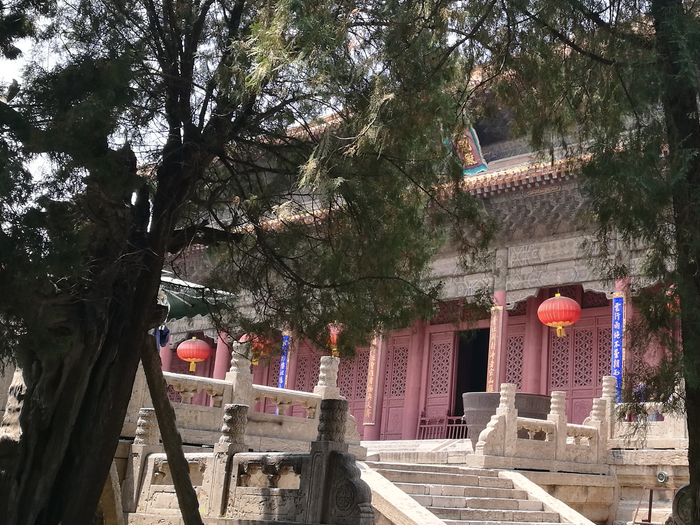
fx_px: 1052
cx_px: 564
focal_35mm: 52
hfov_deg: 35.6
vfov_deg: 28.0
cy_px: 234
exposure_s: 1/214
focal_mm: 4.5
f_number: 2.2
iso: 50
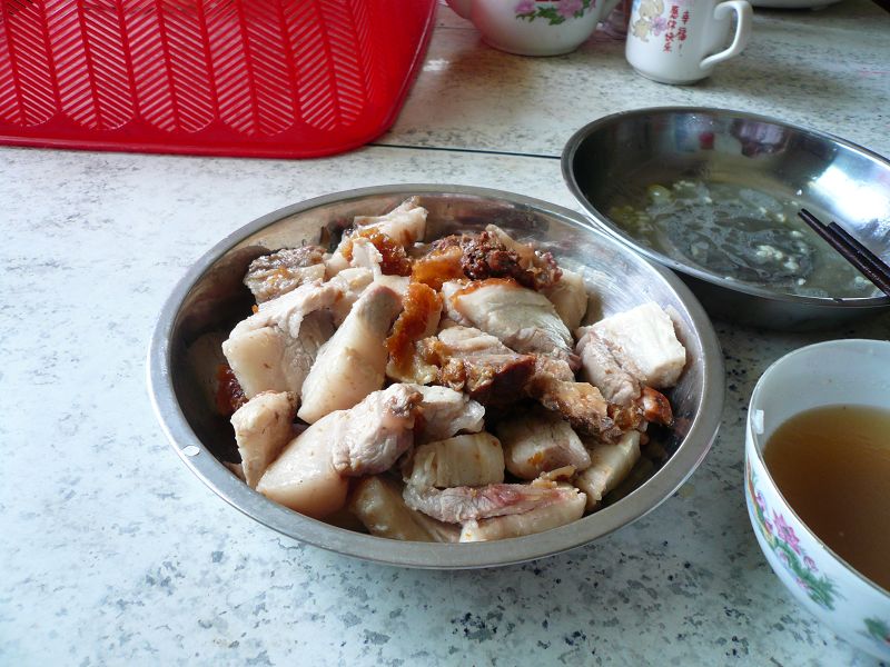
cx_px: 445
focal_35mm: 28
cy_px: 334
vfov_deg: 49.7
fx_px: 720
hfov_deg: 63.4
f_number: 2.8
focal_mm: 4.6
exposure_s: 1/30
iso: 100
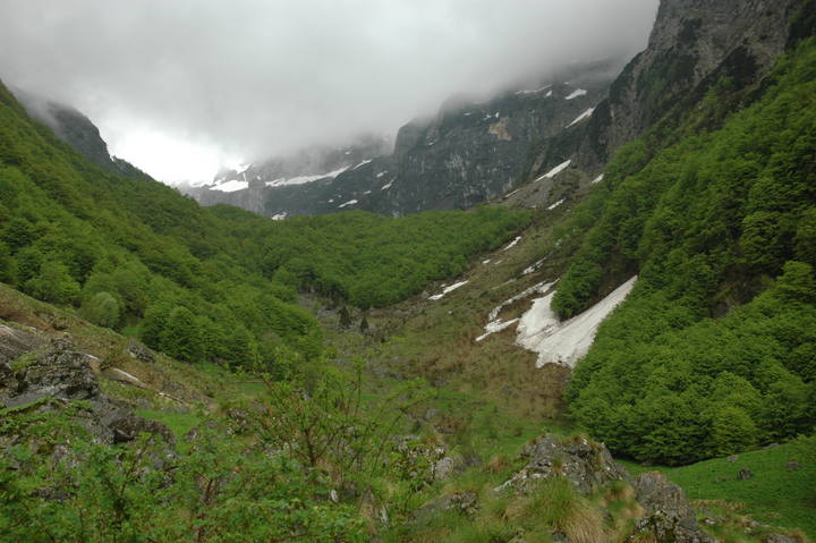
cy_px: 272
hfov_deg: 53.2
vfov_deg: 36.8
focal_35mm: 36
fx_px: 815
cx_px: 408
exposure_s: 1/125
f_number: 5.6
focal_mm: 24
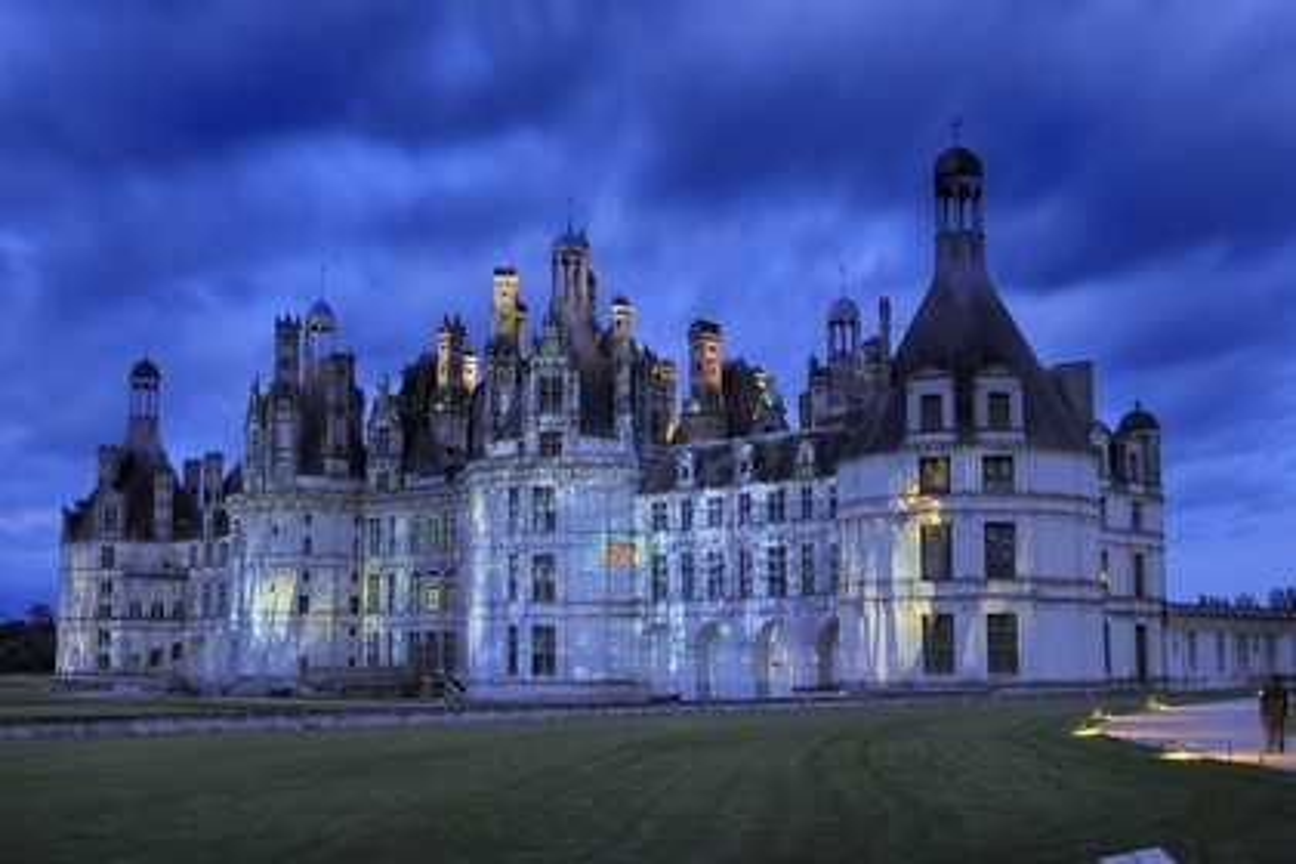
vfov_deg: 31.9
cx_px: 648
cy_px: 432
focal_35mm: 42
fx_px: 1512
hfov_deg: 46.4
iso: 100
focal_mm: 28
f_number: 4.5
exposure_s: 14
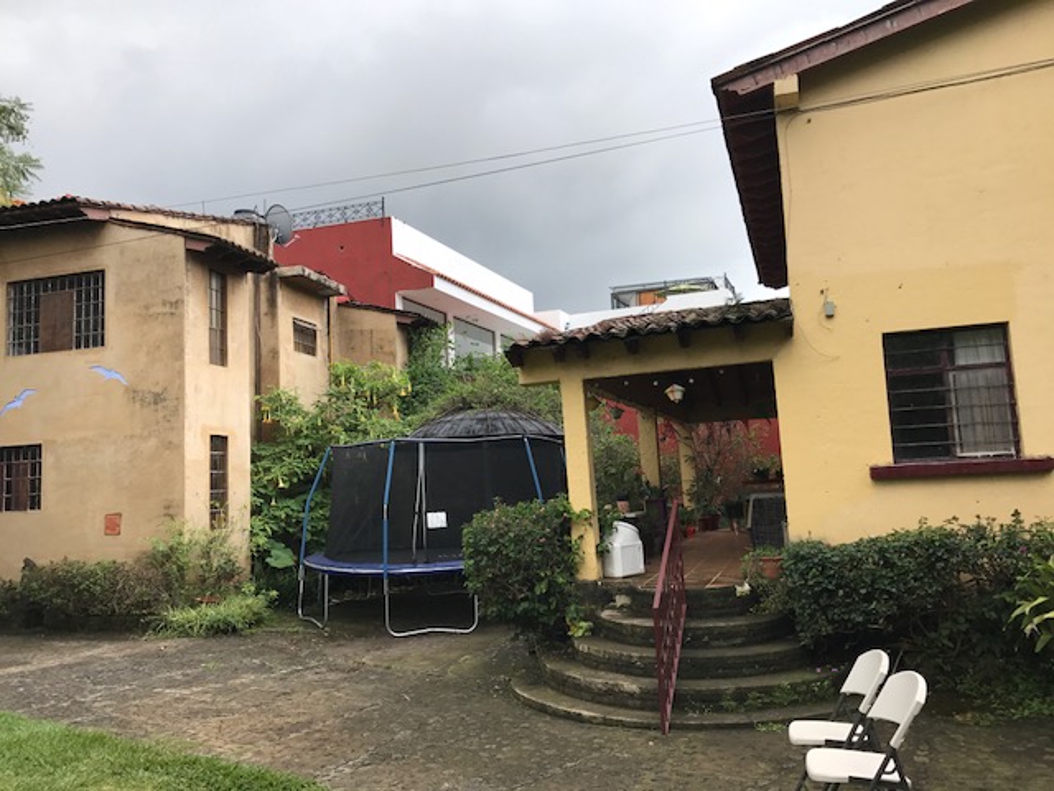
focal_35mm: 28
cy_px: 396
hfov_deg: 63.4
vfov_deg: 49.7
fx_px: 853
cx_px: 527
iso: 20
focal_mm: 3.99
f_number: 1.8
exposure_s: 1/1114
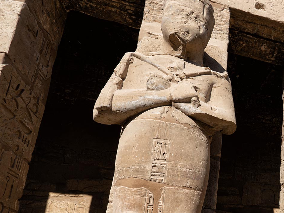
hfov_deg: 41.6
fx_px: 296
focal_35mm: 36
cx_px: 306
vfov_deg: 36.9
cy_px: 194
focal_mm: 11
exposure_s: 1/320
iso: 100
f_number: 8
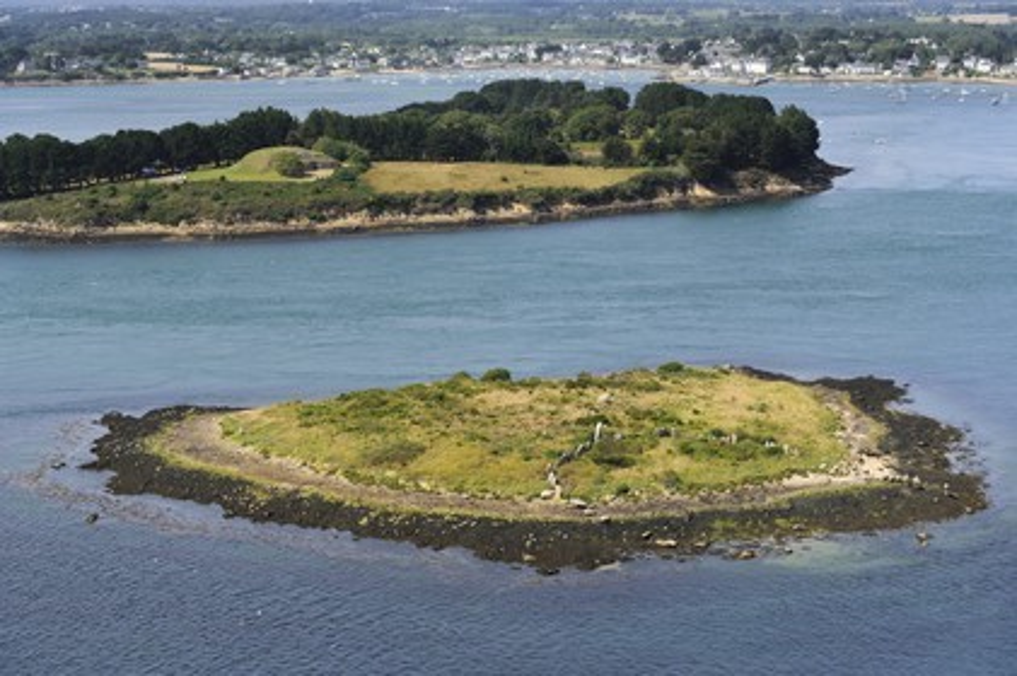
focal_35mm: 70
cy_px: 338
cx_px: 508
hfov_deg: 28.9
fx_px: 1976
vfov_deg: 19.4
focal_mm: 70
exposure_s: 1/1250
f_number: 7.1
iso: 400
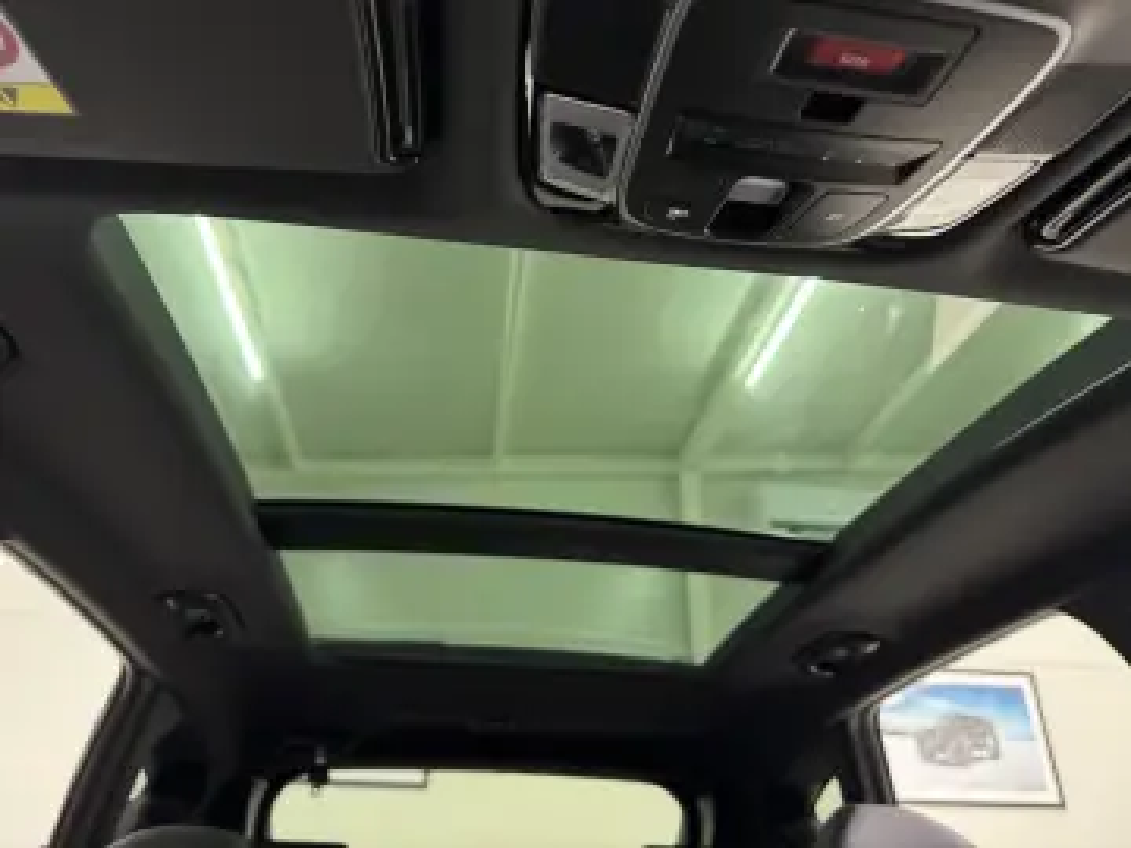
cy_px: 424
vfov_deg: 56.8
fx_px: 784
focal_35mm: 24
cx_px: 566
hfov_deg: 71.6
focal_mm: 6.76
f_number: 1.78
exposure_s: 1/33
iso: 640
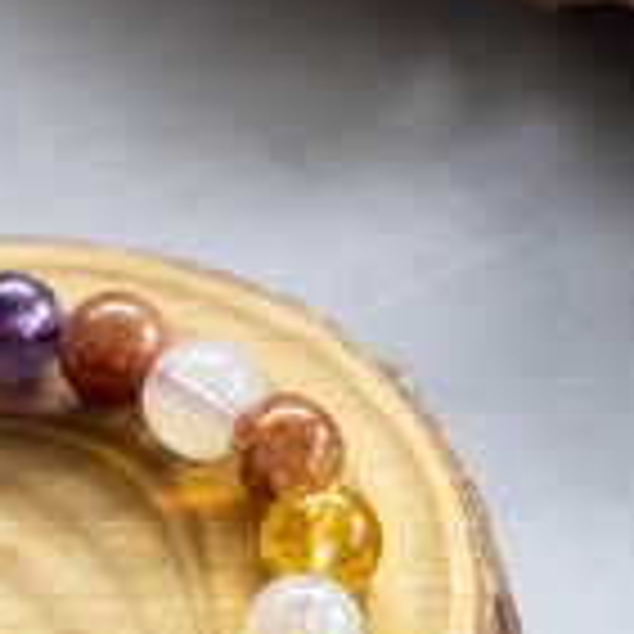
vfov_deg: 6.4
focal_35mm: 274
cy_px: 632
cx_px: -31
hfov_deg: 6.4
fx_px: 5678
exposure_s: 1/160
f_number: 4
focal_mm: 70
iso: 500
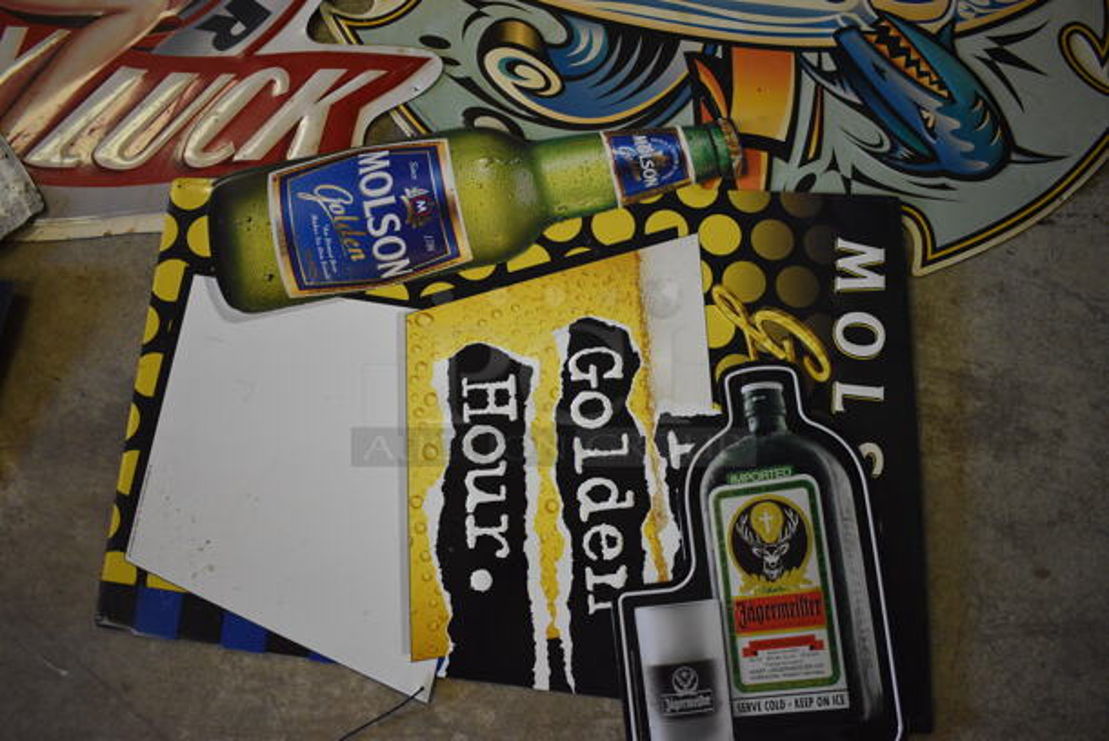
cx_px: 554
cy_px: 370
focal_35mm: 30
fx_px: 925
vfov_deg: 43.7
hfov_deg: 61.9
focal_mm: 20
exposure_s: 1/125
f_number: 3.8
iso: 2000
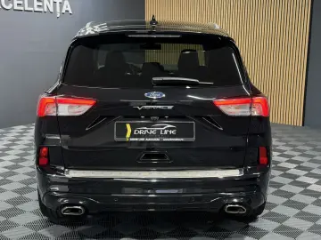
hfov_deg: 39.7
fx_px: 445
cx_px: 160
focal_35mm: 48
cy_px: 120
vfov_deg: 30.3
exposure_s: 1/33
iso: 200
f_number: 1.78
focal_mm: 6.76
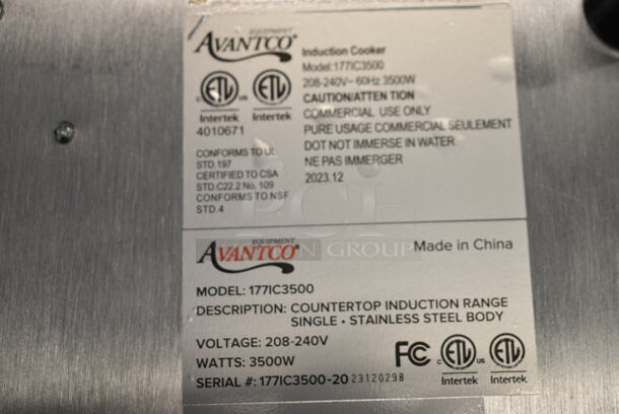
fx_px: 981
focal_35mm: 57
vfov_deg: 23.8
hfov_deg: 35.0
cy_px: 207
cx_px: 310
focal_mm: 38
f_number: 4.8
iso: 180
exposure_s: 1/60
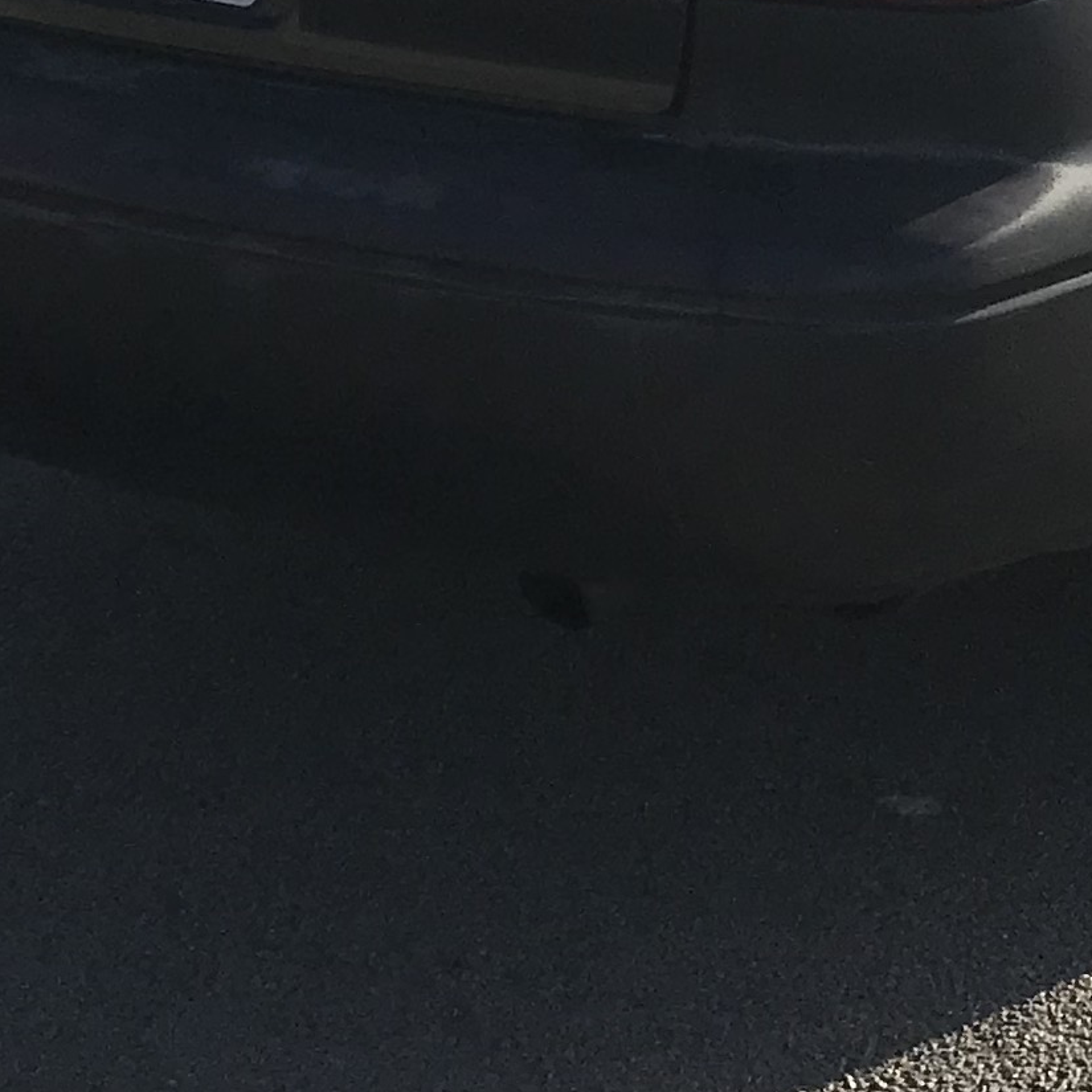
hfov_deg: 14.2
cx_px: 1014
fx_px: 4319
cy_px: -515
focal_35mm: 121
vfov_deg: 13.6
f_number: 1.8
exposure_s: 1/3546
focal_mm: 3.99
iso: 20
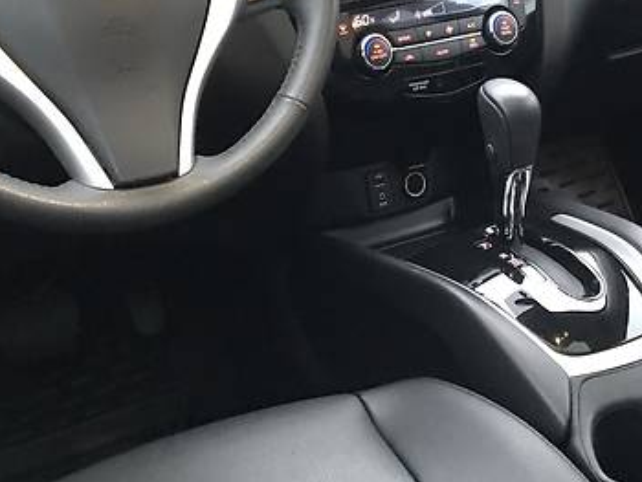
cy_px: 125
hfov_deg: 30.2
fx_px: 1188
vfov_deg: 22.8
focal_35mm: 64
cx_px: 365
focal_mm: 4
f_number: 1.8
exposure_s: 1/6
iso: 100
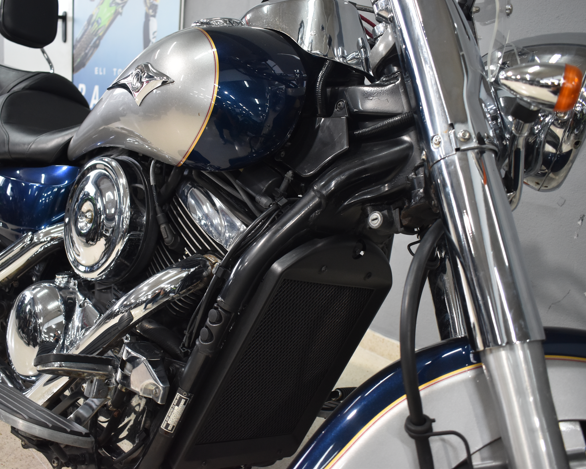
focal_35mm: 36
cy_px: 234
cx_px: 257
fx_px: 617
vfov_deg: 41.6
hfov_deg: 50.7
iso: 800
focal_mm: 21
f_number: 3.8
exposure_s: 1/60
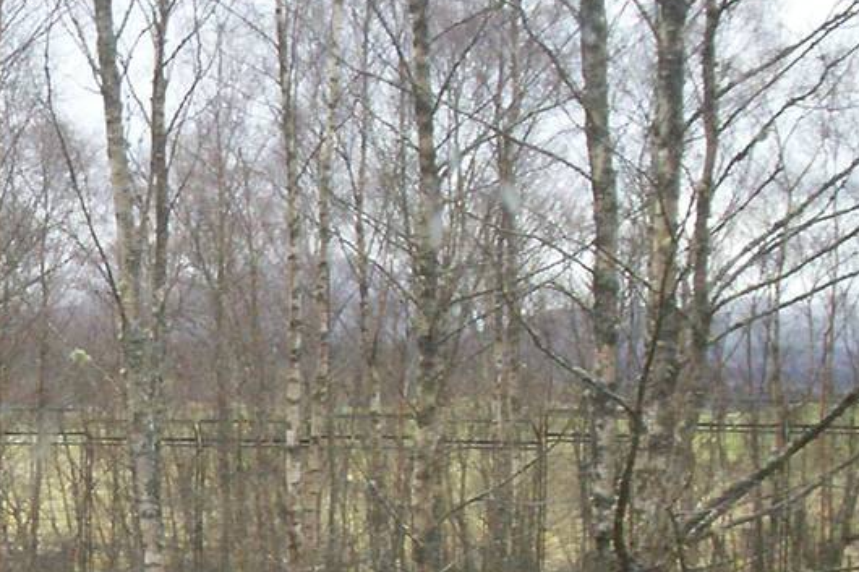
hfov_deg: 17.1
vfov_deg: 11.9
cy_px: 614
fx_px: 2695
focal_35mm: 113
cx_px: -224
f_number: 4.5
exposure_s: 1/97.6
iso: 100
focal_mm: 5.9
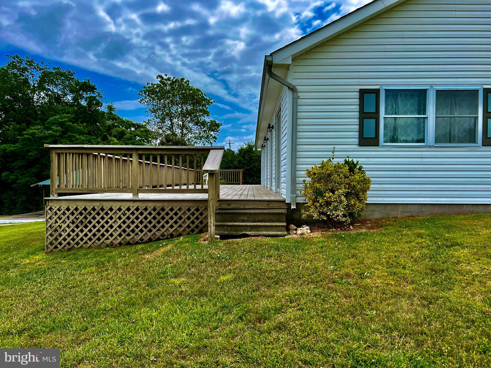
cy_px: 184
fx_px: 369
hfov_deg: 67.3
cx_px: 246
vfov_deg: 53.1
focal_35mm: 26
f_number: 1.5
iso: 50
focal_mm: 5.7
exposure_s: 1/4444
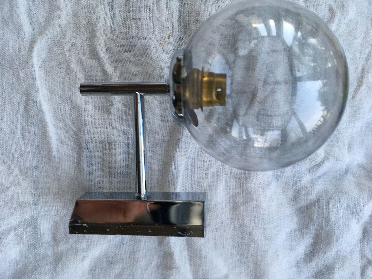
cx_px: 186
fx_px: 312
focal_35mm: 29
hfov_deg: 61.7
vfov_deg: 48.2
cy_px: 140
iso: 64
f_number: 2.2
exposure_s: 1/33
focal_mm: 4.15
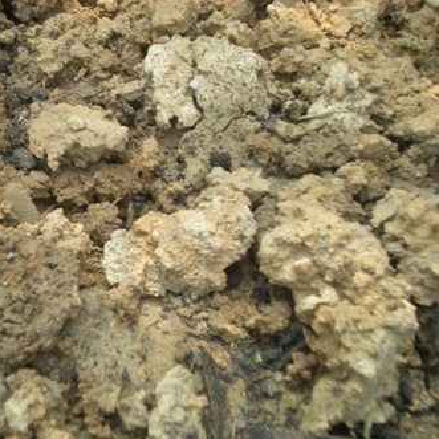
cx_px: 143
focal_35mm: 104
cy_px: 220
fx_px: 1492
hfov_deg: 16.7
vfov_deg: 16.7
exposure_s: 1/125
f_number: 5.1
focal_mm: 14.3
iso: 126
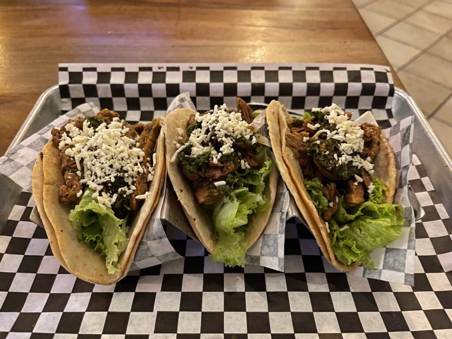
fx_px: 339
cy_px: 170
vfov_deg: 53.1
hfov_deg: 67.3
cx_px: 226
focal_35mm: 26
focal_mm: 5.1
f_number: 1.6
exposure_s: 1/30
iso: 800
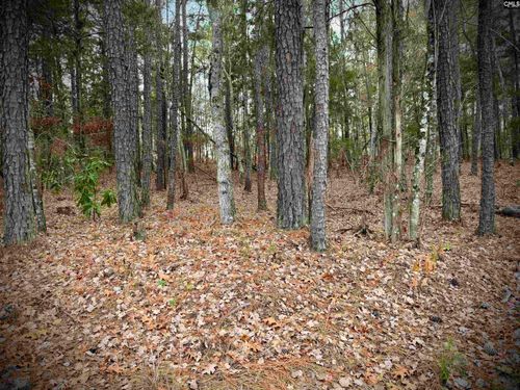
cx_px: 260
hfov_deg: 71.6
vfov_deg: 56.8
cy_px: 195
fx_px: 361
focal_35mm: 24
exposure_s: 1/121
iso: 160
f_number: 1.78
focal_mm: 6.76
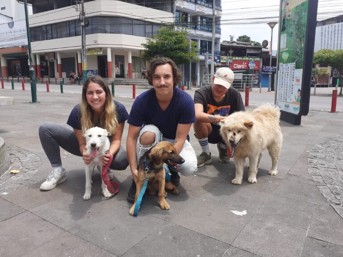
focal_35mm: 27
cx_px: 172
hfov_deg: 65.3
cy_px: 128
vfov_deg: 51.4
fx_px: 268
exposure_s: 1/1431
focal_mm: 3.6
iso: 40
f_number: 1.9
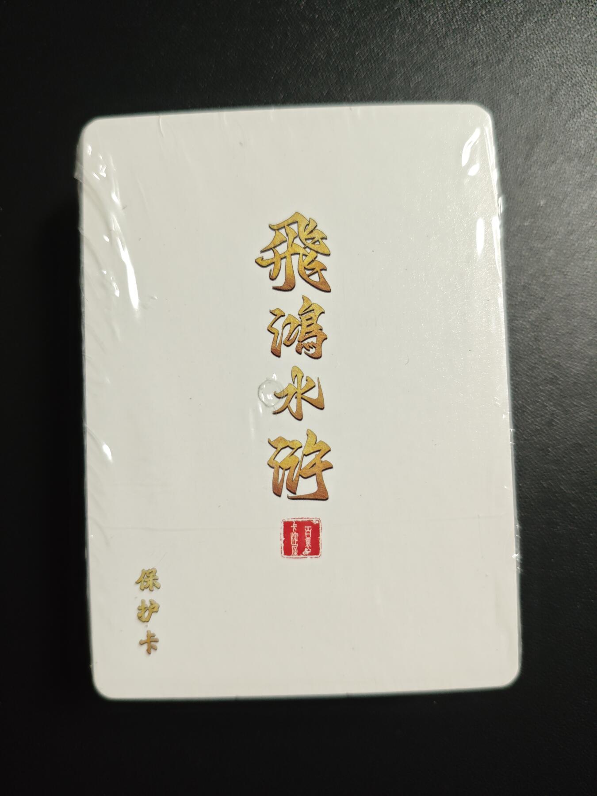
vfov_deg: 67.3
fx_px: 598
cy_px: 398
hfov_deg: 53.1
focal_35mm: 26
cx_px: 298
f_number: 1.5
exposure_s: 1/200
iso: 800
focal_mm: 4.94
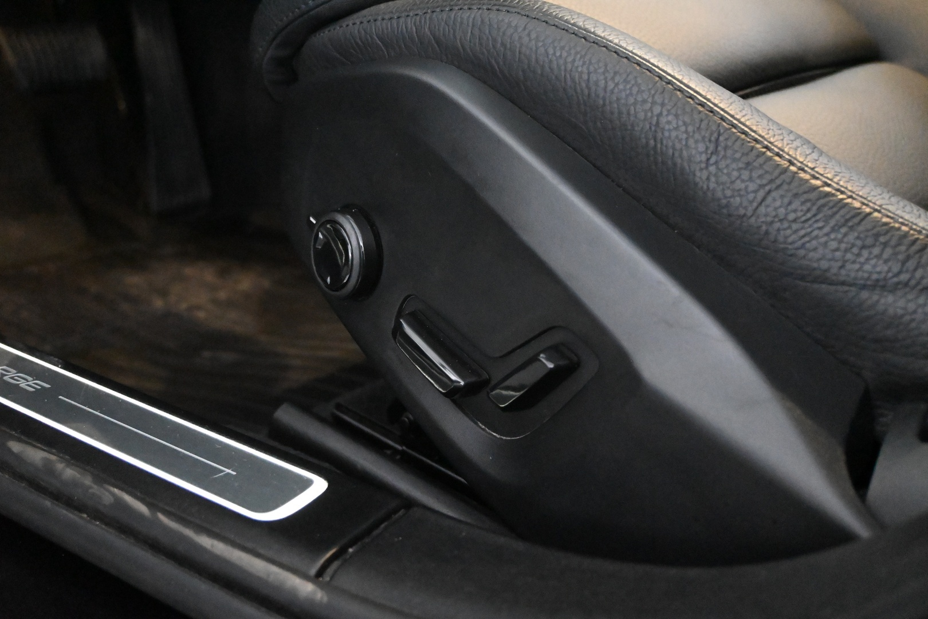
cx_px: 464
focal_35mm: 47
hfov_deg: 41.7
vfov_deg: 28.5
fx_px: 1218
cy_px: 310
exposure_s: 1/50
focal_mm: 31.5
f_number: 5
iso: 12800
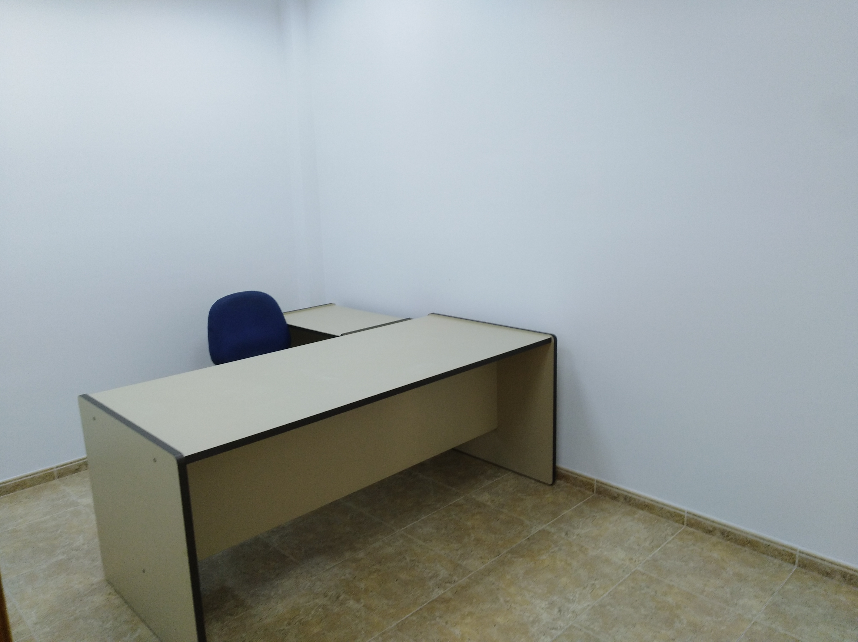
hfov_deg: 67.4
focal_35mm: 26
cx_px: 429
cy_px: 321
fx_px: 644
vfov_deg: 53.0
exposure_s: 1/33.3
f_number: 2.2
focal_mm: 3.83
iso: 193
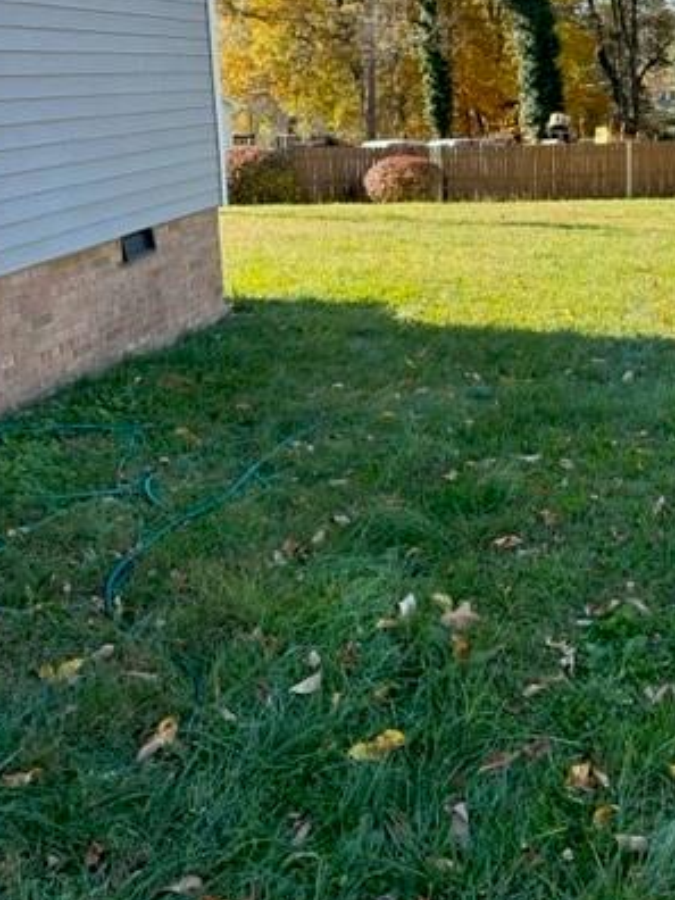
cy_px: 241
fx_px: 1092
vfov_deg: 43.6
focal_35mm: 42
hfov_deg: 34.1
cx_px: 441
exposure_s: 1/1029
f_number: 1.5
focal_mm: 5.7
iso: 50
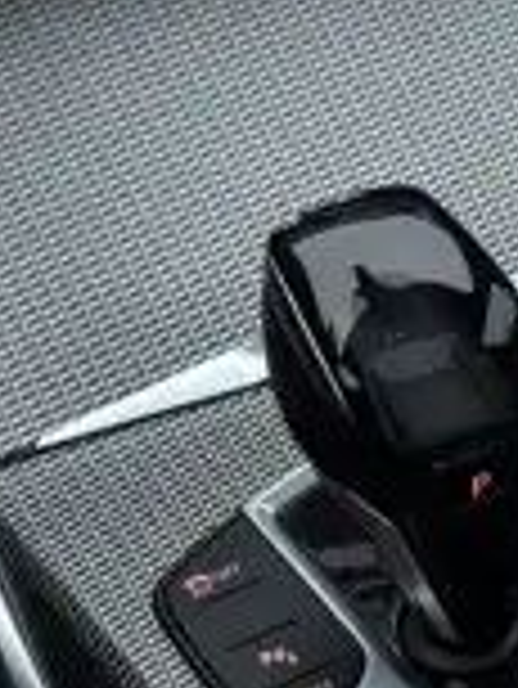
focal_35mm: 113
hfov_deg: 12.6
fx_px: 2251
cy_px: 580
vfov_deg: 17.2
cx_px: 739
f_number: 1.78
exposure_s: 1/38
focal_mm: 6.76
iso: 320
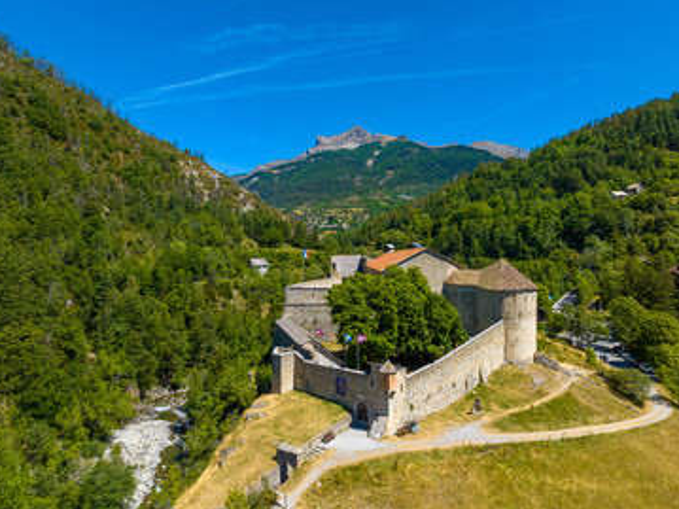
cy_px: 246
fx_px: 490
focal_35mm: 25
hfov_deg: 69.4
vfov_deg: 54.8
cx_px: 327
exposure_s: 1/160
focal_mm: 12.3
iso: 100
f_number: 11
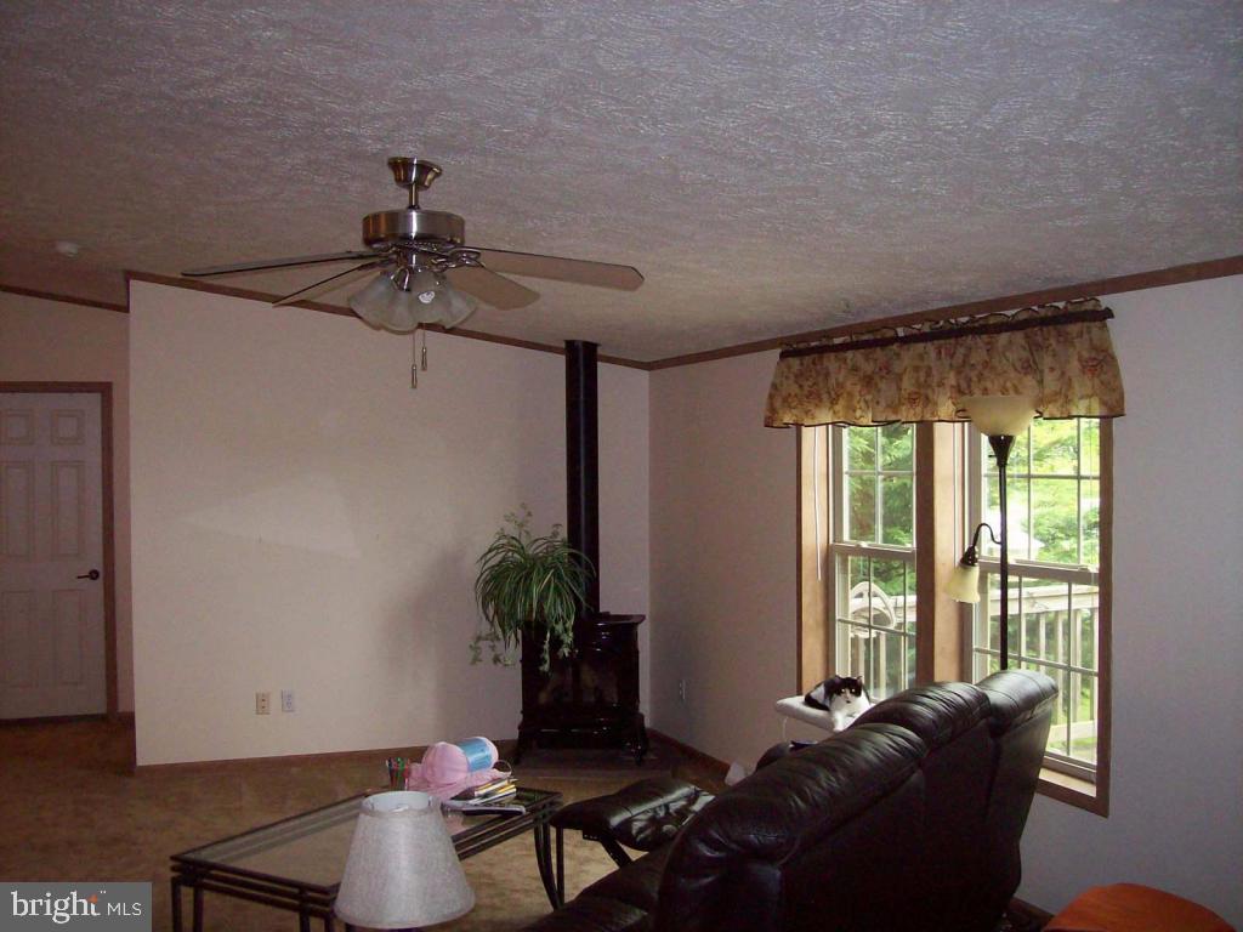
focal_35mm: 36
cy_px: 466
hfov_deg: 51.4
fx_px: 1293
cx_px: 622
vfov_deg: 39.7
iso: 140
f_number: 2.7
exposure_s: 1/64
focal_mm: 6
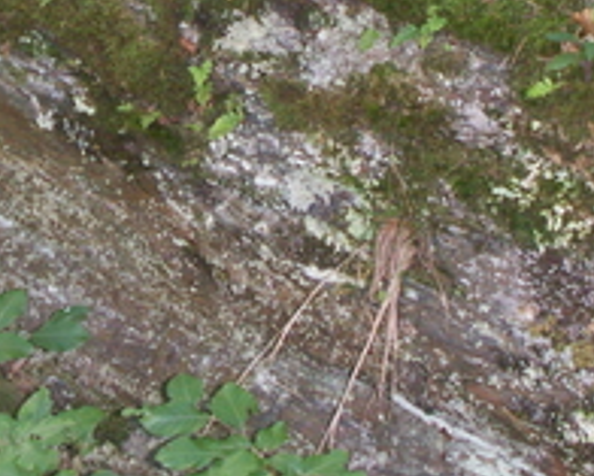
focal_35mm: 118
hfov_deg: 16.3
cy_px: 6
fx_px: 2075
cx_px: 203
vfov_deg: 12.9
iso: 160
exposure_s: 1/40
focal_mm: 7.7
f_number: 3.5
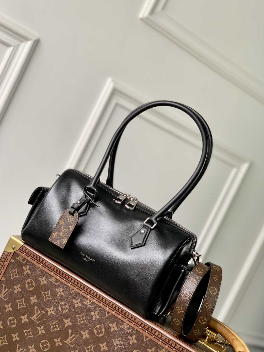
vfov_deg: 35.5
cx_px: 130
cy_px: 180
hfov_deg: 27.0
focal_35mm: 54
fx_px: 549
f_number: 2.4
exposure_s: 1/122
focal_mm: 6
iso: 100
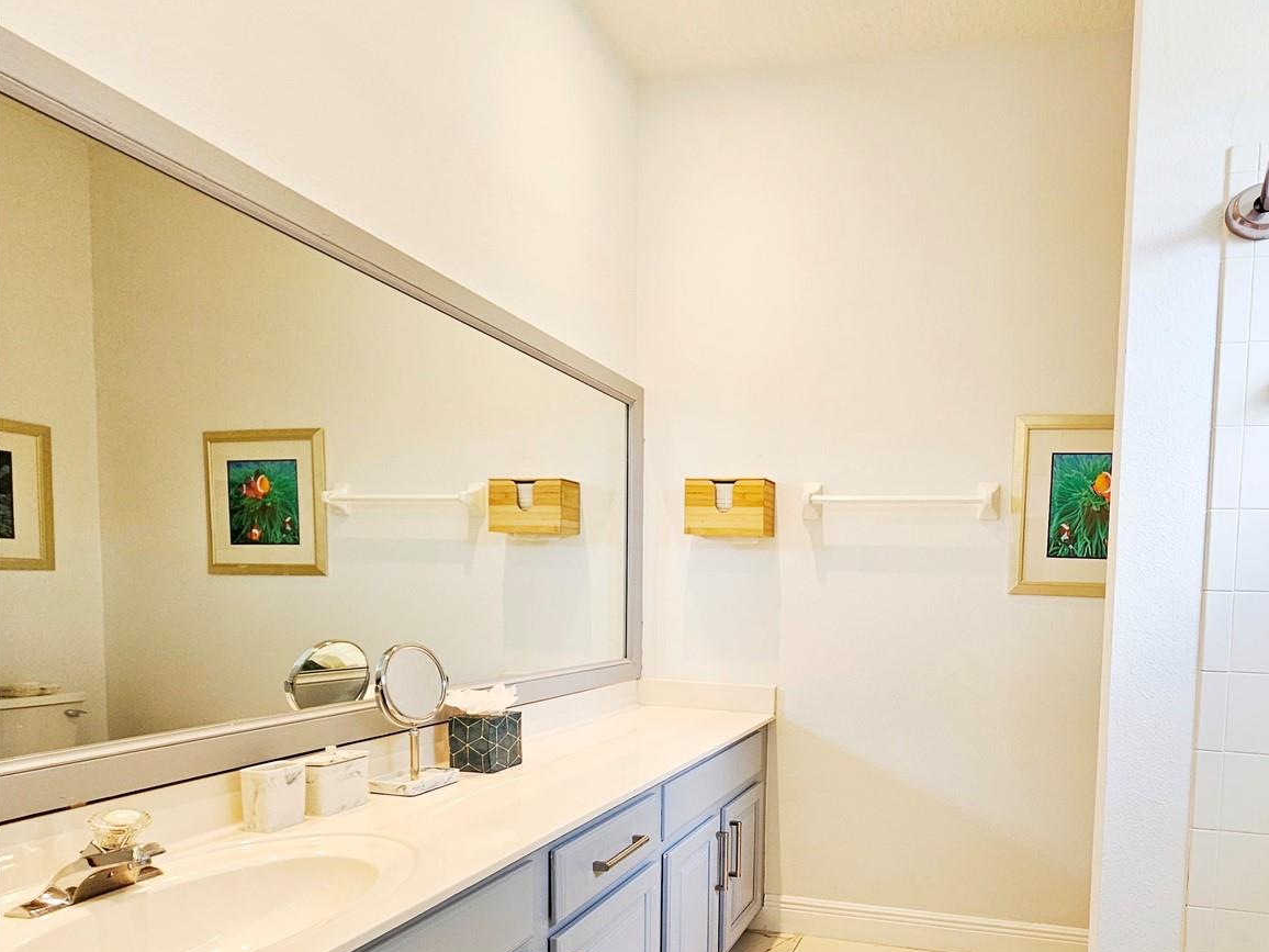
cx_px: 874
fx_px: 660
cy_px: 621
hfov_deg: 83.9
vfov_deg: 69.9
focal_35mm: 18
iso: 80
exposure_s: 1/60
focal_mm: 2.2
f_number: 2.2
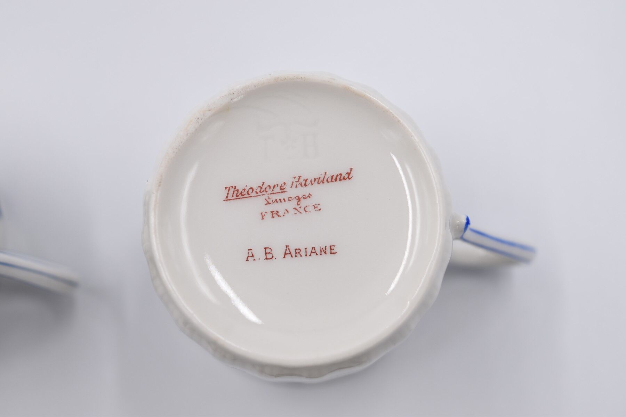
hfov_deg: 33.4
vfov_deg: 22.6
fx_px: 1043
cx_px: 313
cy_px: 208
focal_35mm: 60
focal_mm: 40
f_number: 5.6
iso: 160
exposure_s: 1/160
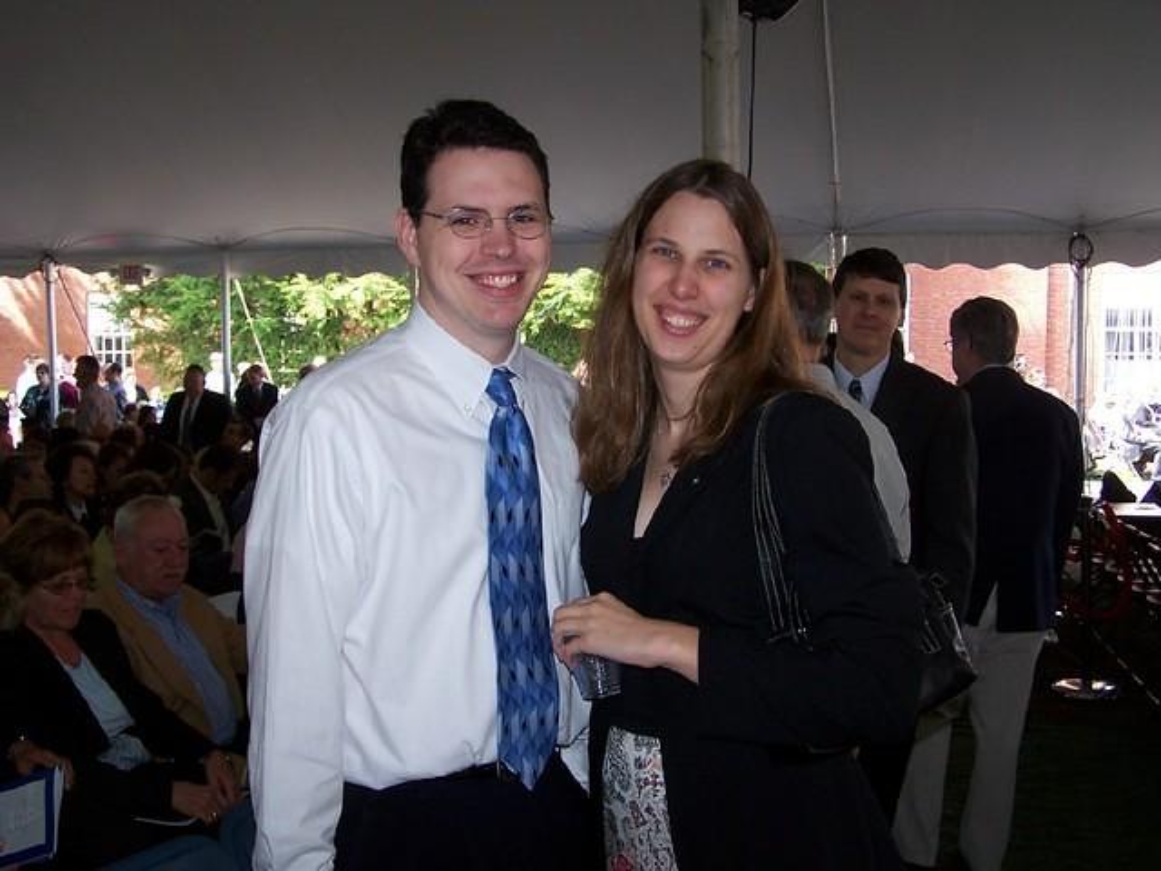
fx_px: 1442
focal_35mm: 43
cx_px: 580
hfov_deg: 43.9
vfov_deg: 33.6
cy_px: 436
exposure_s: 1/60
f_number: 2.8
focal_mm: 7.1
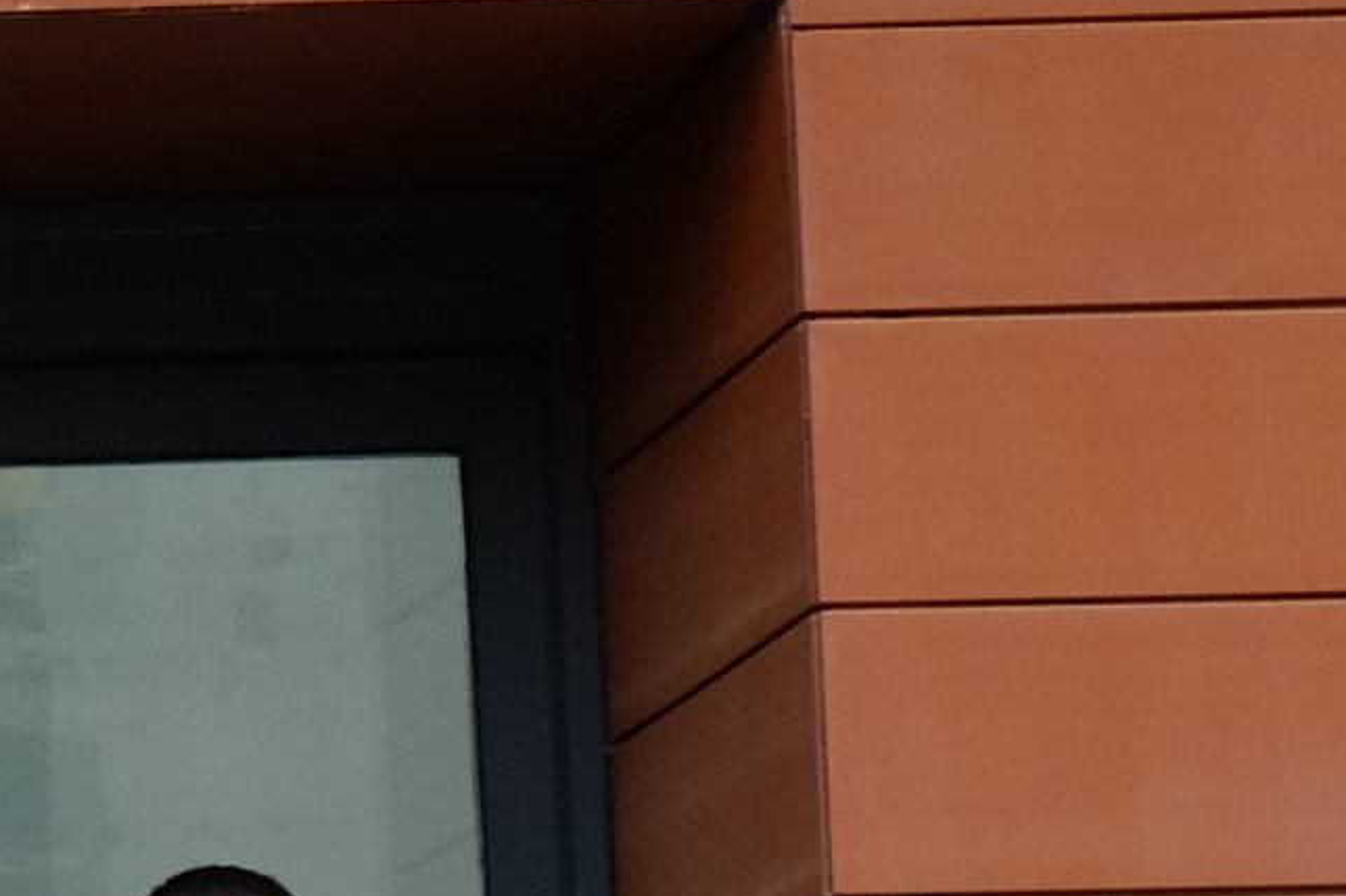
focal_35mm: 304
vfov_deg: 4.5
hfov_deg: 6.4
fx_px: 11363
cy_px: 858
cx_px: -2078
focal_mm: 26.5
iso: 400
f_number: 5.6
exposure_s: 1/125
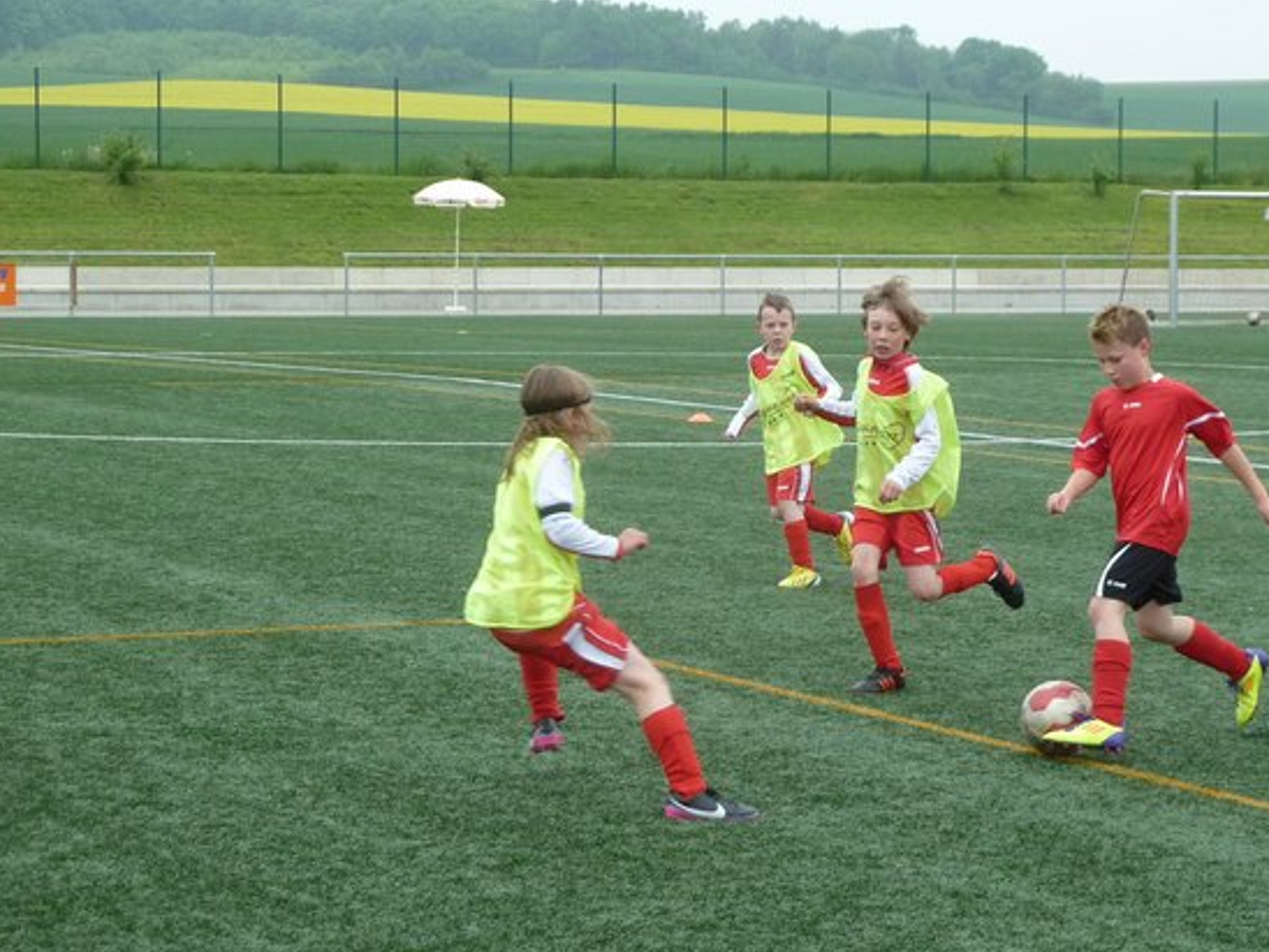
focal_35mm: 106
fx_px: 3886
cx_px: 655
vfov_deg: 14.0
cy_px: 534
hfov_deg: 18.5
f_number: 4.2
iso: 250
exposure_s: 1/320
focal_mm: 13.7
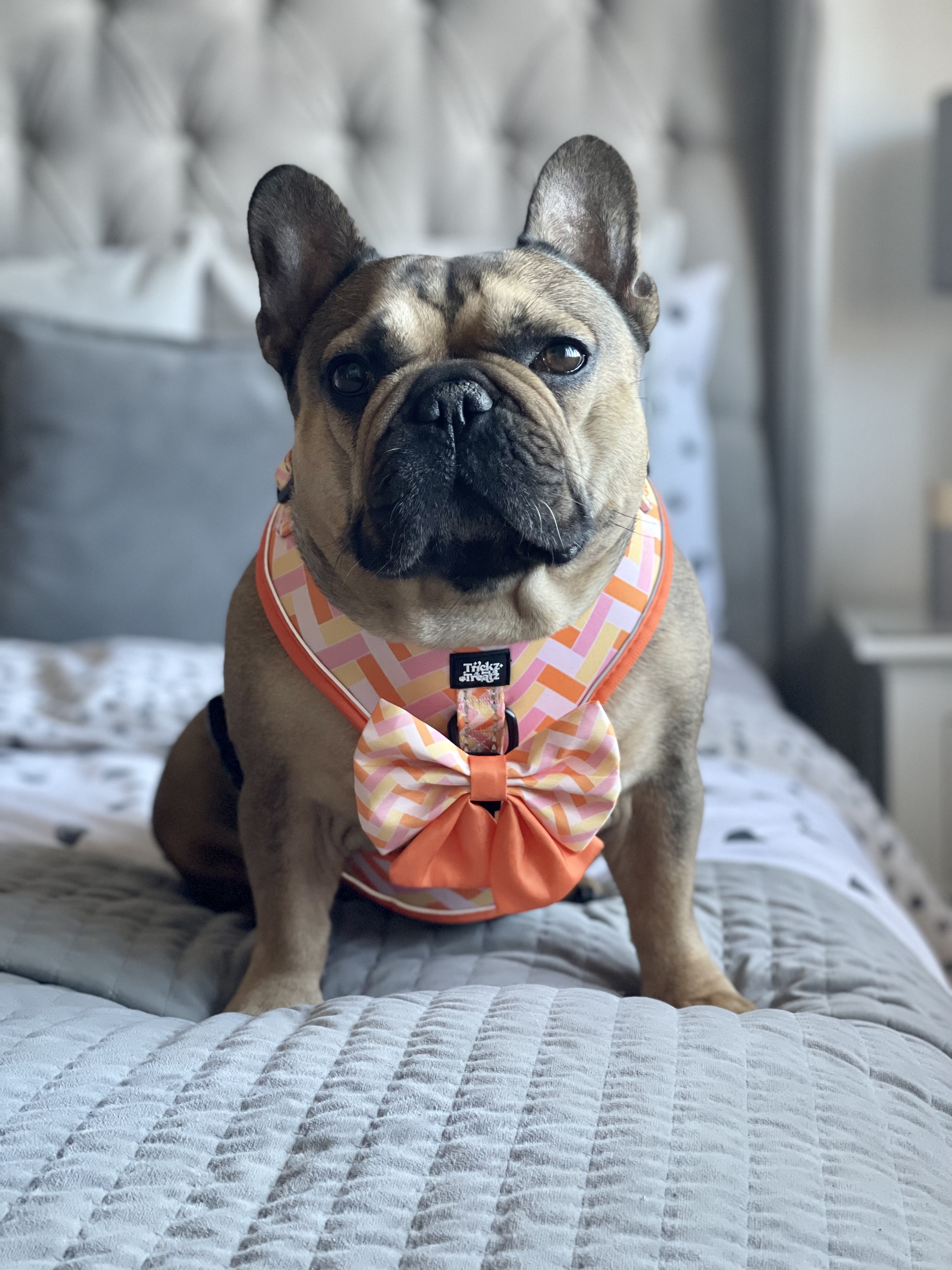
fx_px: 2347
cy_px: 635
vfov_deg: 30.3
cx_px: 476
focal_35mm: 64
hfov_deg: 22.9
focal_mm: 7.5
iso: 250
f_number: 2.2
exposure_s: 1/62
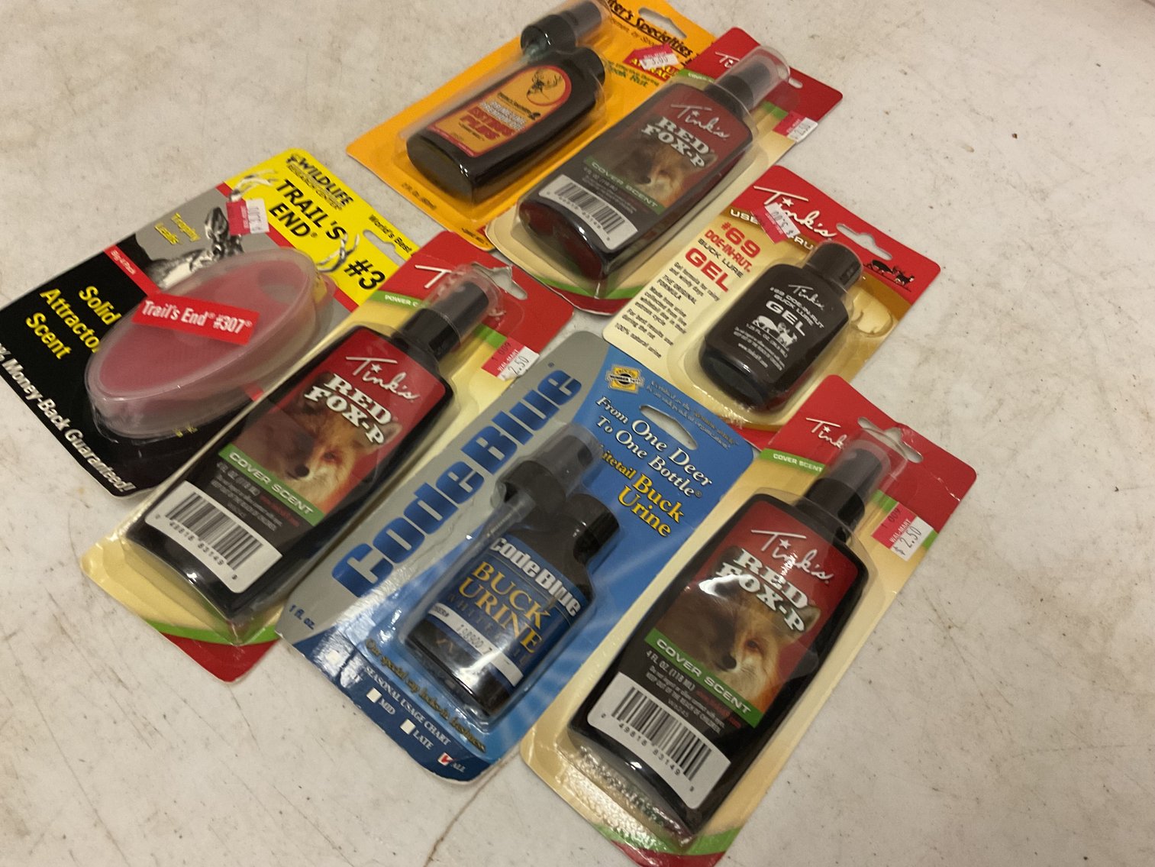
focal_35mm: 29
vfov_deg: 48.2
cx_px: 578
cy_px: 434
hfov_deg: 61.7
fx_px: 968
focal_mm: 3
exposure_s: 1/40
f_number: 1.8
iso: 250
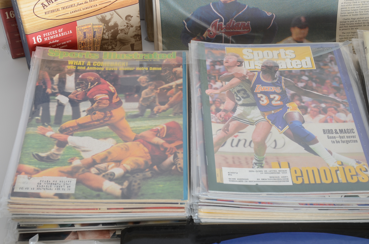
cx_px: 184
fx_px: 690
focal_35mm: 68
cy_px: 122
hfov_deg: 29.9
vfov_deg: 20.1
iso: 125
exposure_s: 1/160
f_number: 11
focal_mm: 45
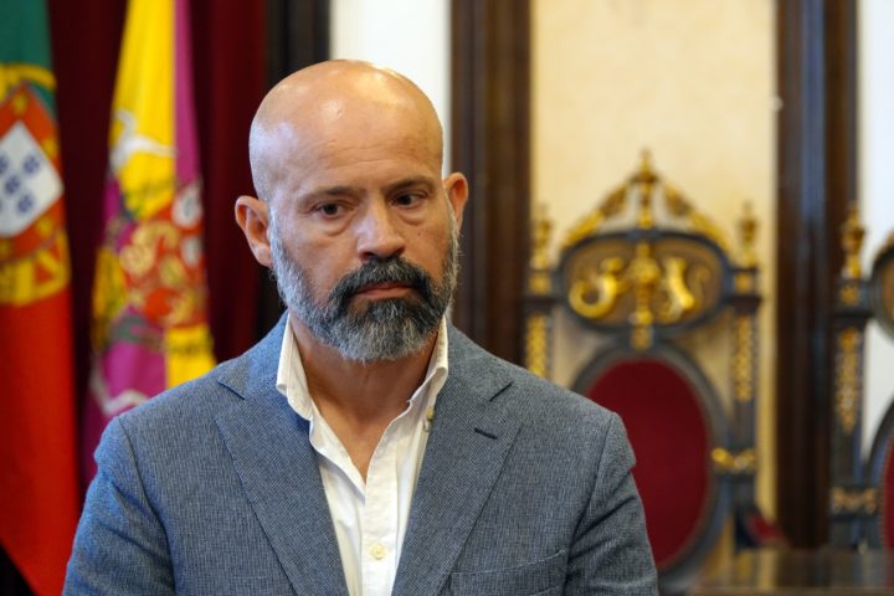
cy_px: 298
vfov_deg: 5.8
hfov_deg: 8.7
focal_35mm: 238
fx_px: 5910
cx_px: 447
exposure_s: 1/50
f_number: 4
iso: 800
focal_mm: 87.11
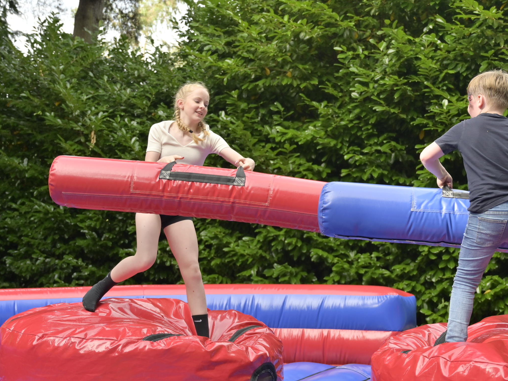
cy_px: 193
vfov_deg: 27.0
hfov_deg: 35.2
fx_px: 793
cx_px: 334
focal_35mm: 54
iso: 400
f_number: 4
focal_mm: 38
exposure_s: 1/800
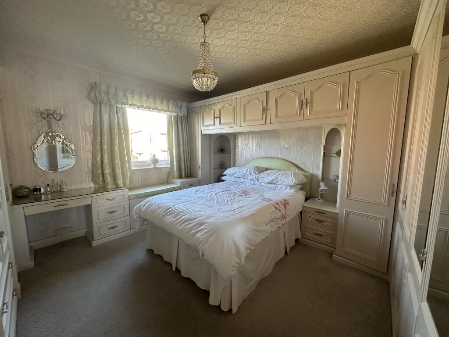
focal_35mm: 14
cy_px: 168
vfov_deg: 85.7
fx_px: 182
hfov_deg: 102.1
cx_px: 224
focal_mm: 2.22
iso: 160
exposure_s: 1/99
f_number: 2.2
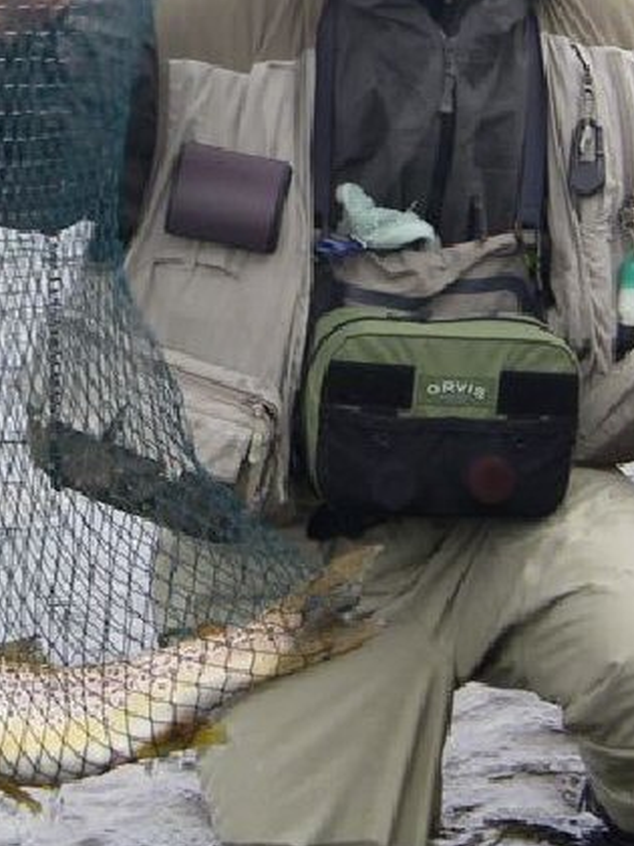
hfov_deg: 8.2
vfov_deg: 11.0
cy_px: 355
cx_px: 366
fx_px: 4396
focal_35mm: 180
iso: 64
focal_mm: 10.5
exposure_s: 1/100
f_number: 3.7
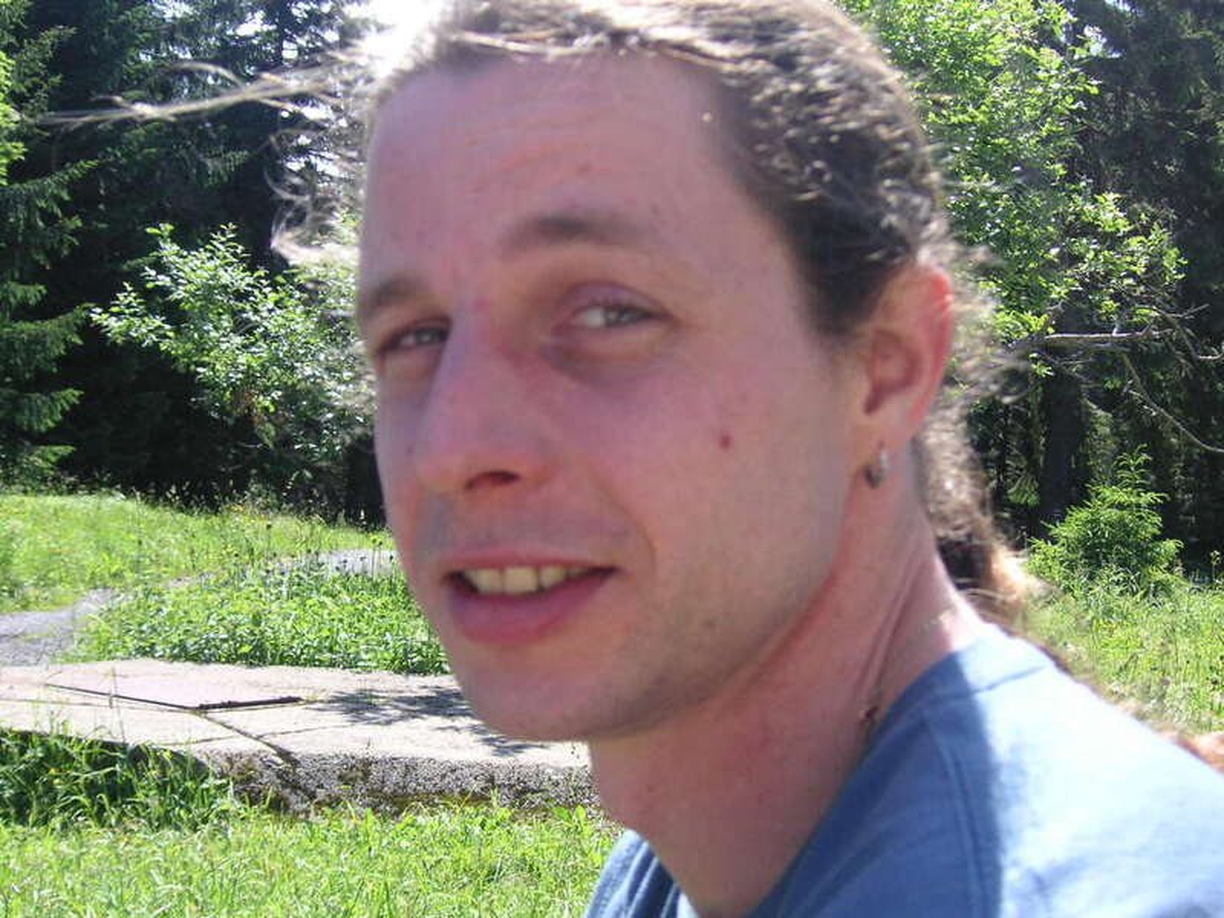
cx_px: 612
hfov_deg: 36.2
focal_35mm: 53
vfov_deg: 27.5
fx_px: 1874
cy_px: 459
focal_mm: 8.9
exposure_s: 1/250
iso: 50
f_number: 3.6
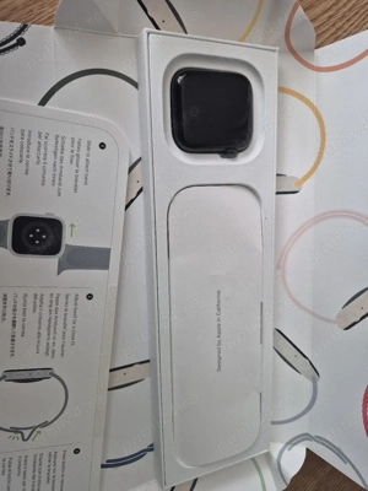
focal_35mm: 23
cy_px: 246
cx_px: 184
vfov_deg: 73.9
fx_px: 326
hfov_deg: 58.9
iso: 320
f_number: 1.8
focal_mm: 5.4
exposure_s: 1/100
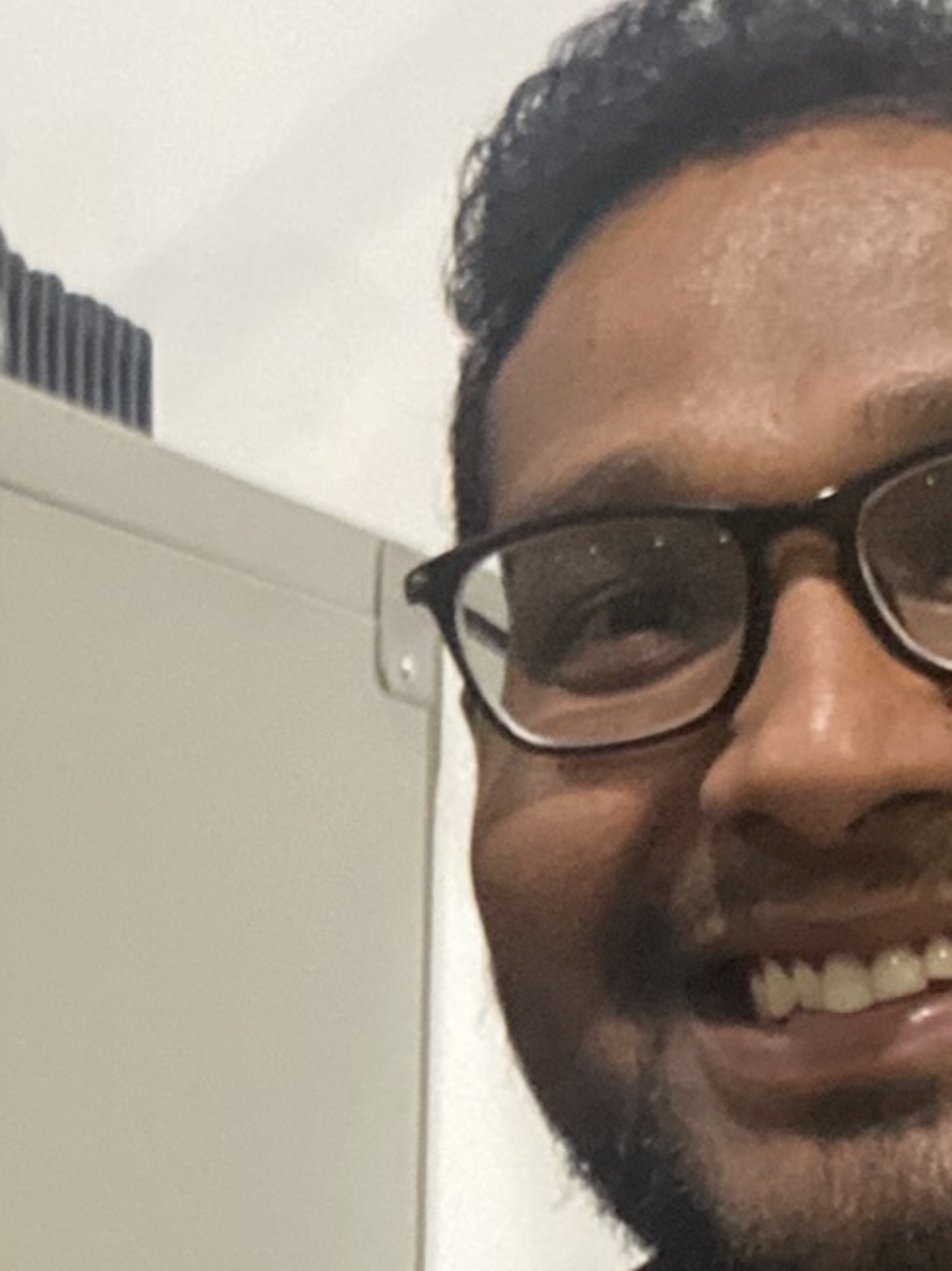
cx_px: -27
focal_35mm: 94
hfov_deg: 15.4
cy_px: 670
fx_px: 3449
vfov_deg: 20.9
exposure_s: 1/30
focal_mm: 2.71
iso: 640
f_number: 2.2
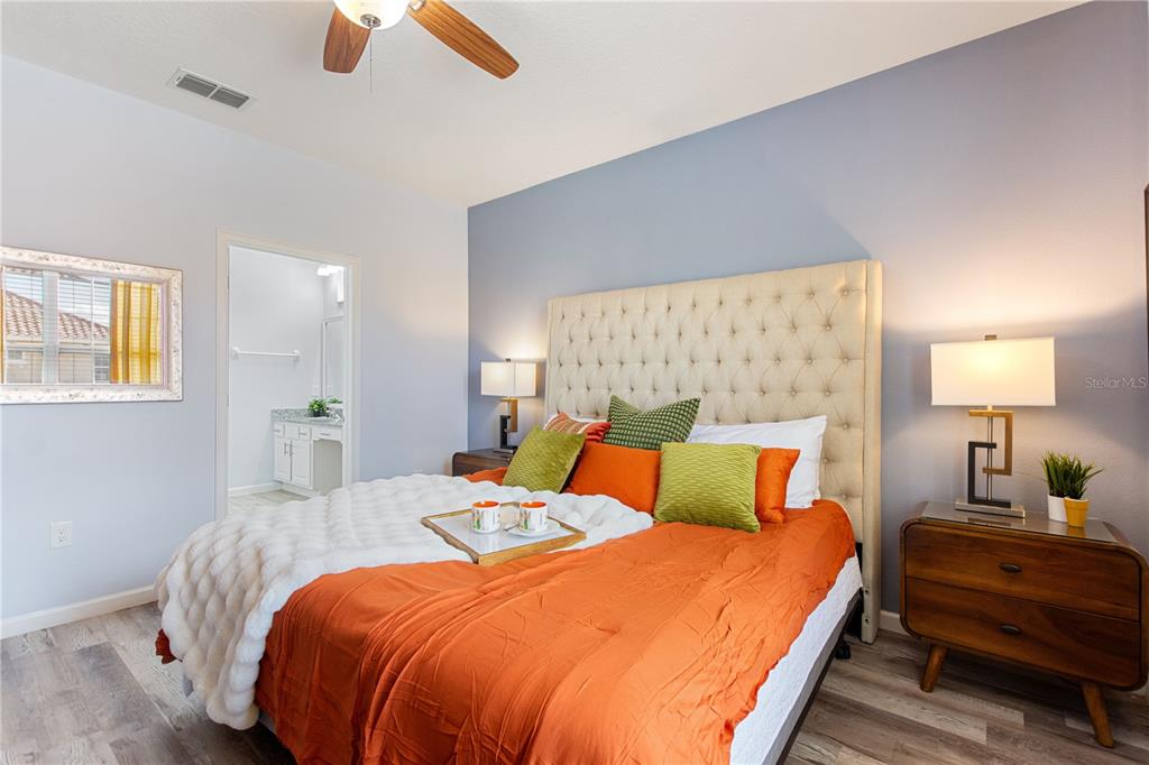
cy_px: 382
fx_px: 479
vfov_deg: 77.3
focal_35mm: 15
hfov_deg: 100.4
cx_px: 574
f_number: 4.5
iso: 400
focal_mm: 10
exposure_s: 1/20
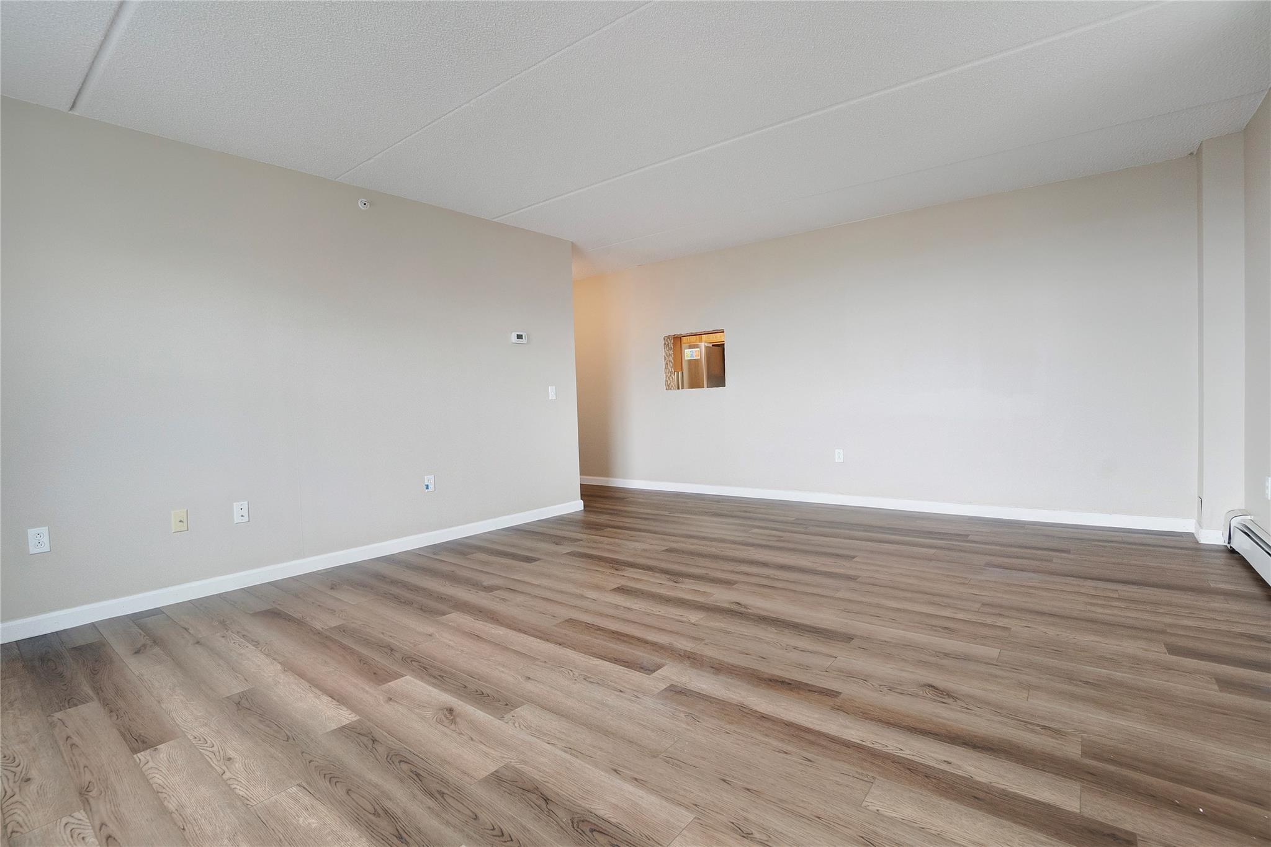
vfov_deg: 77.3
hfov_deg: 100.4
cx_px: 636
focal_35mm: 15
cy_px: 424
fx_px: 530
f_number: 9
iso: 800
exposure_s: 1/30
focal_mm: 10
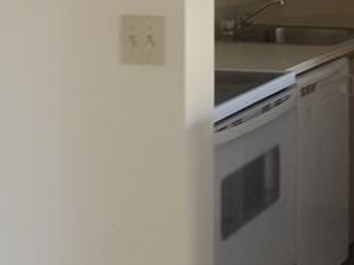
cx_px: 355
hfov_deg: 18.3
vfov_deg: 13.7
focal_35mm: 105
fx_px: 1073
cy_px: -49
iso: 200
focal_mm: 4.25
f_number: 1.7
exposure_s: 1/10
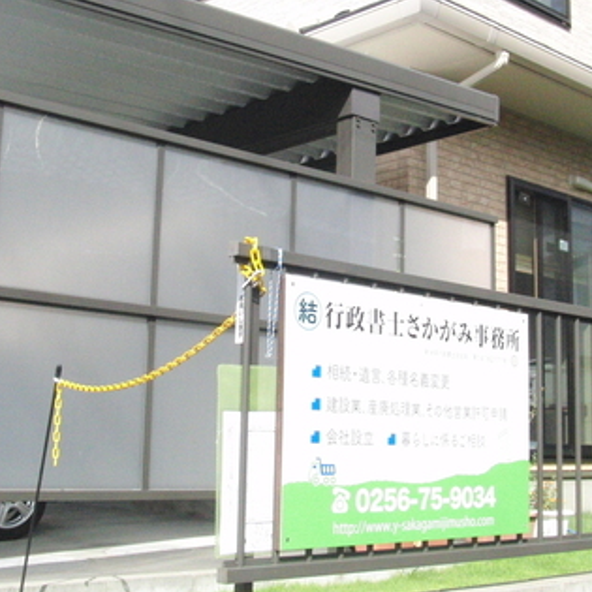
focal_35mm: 56
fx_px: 1084
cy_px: 245
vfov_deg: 30.5
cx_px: 329
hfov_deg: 30.5
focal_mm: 6.42
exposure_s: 1/1000
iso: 800
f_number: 8.5
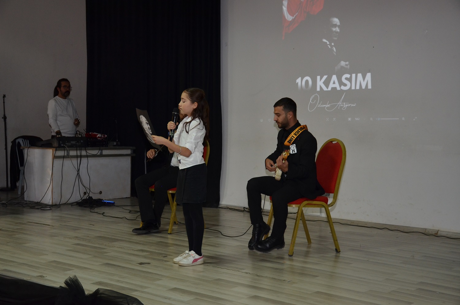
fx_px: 650
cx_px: 230
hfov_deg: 39.0
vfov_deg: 26.4
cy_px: 152
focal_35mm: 51
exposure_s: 1/60
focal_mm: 34
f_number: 4.2
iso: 800
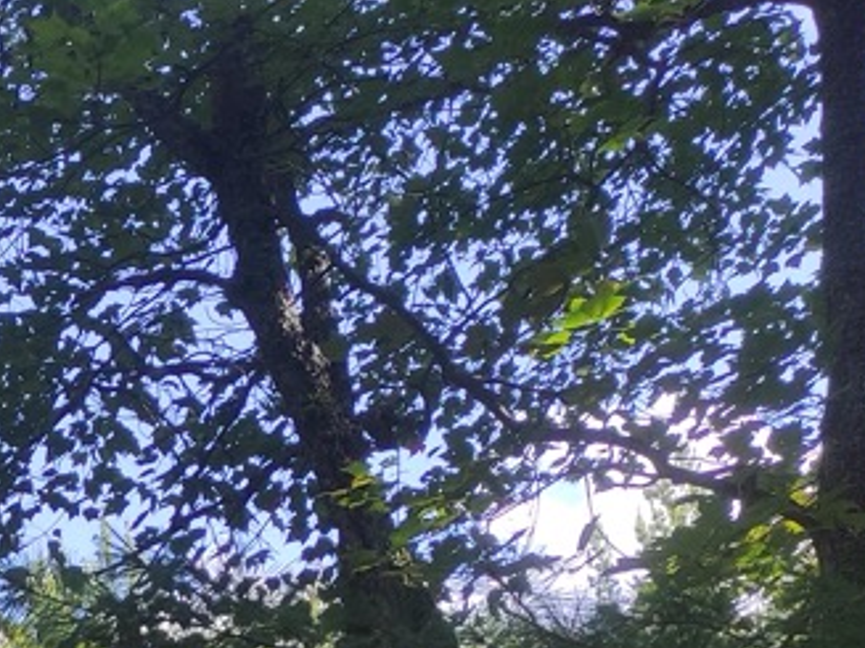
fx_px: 2448
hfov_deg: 17.8
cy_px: 1197
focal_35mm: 98
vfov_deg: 13.4
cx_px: -455
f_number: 1.89
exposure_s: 1/523
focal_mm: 5.43
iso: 100
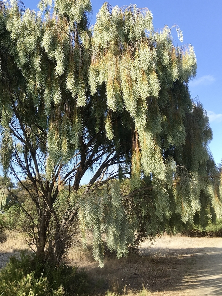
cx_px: 111
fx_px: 248
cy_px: 148
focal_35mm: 29
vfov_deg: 61.6
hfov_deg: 48.2
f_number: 2.2
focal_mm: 4.15
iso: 25
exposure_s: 1/523
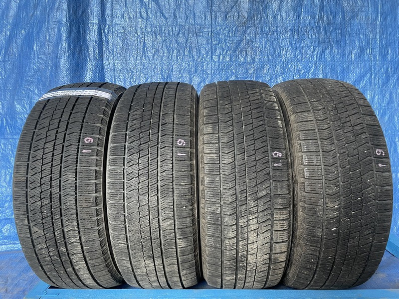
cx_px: 200
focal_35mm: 26
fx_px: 300
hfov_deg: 67.3
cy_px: 150
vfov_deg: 53.1
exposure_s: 1/88
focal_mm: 4.2
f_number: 1.6
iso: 125
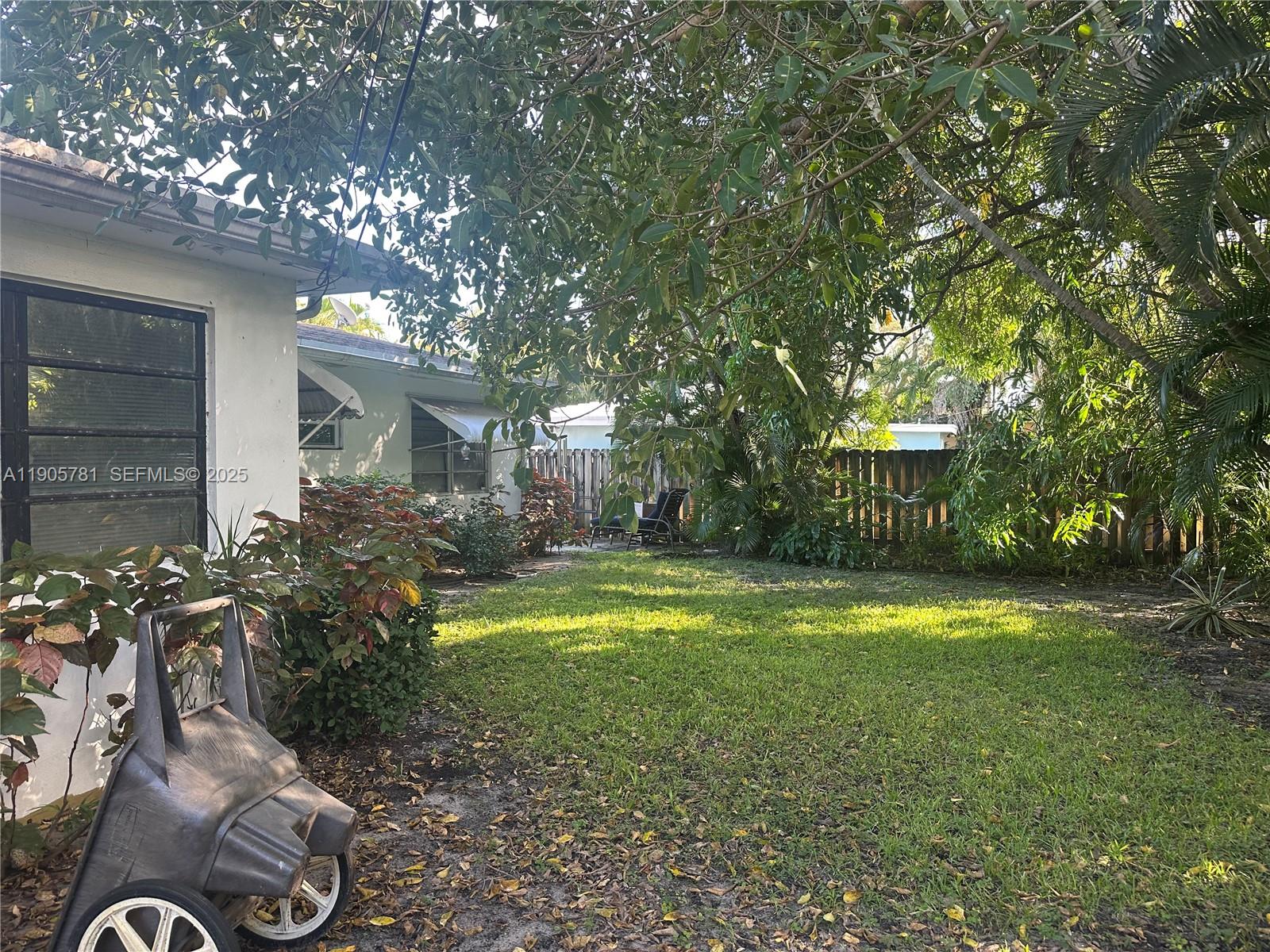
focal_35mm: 24
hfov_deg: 71.6
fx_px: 881
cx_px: 635
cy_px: 476
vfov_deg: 56.8
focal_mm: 6.86
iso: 100
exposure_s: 1/150
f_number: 1.78
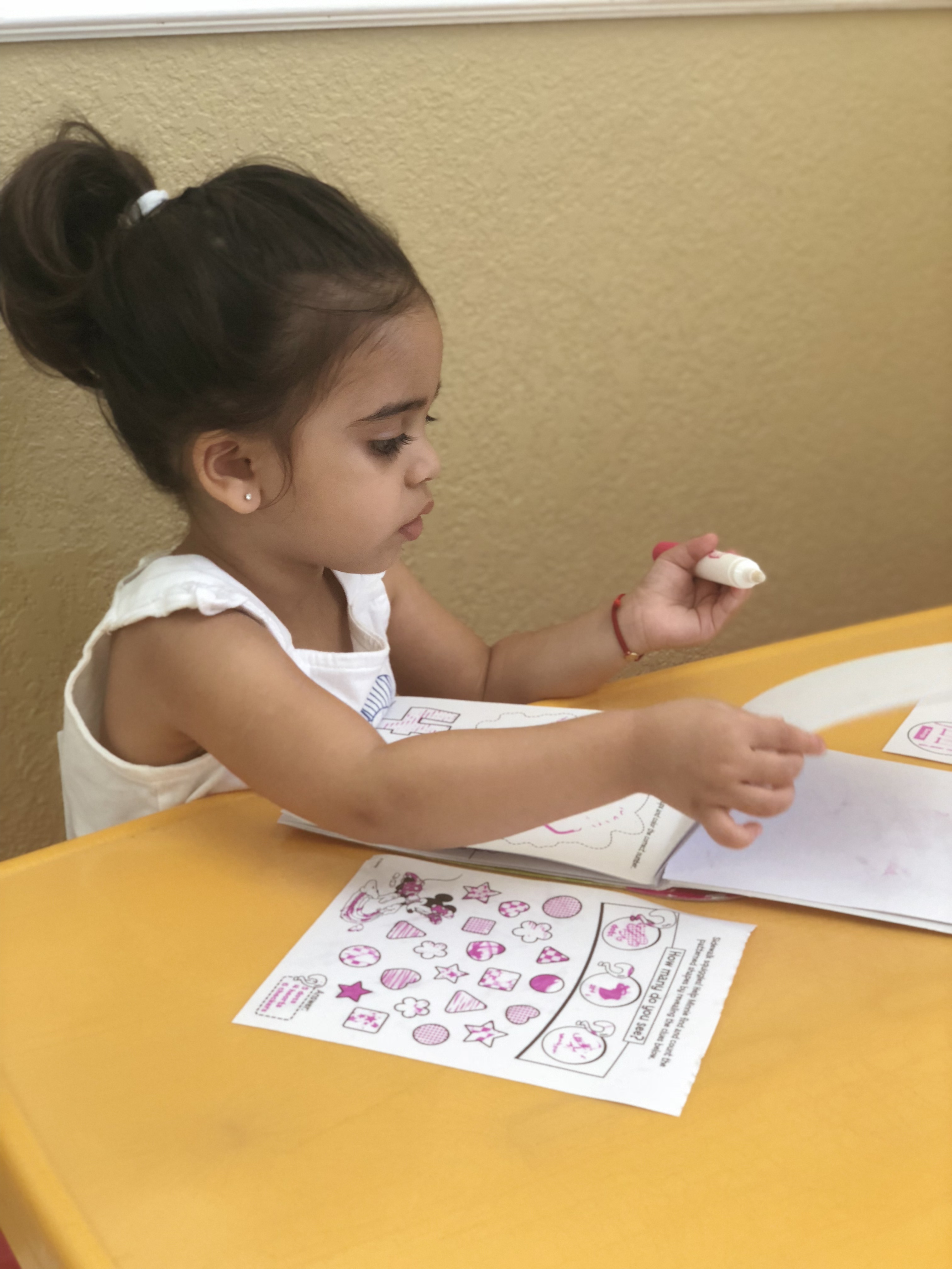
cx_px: 476
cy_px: 634
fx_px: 1907
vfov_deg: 36.8
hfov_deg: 28.0
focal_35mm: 52
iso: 100
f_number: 2.4
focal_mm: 6
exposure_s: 1/40
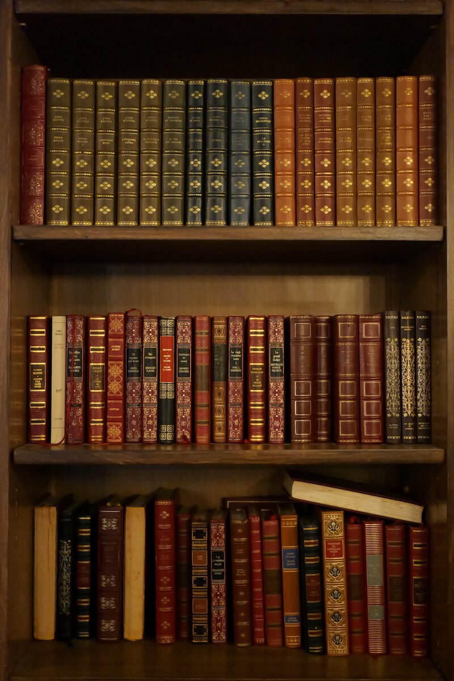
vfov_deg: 39.6
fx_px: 946
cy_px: 340
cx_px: 227
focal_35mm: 50
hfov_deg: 27.0
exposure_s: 1/400
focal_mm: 50
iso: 25600
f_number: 1.8
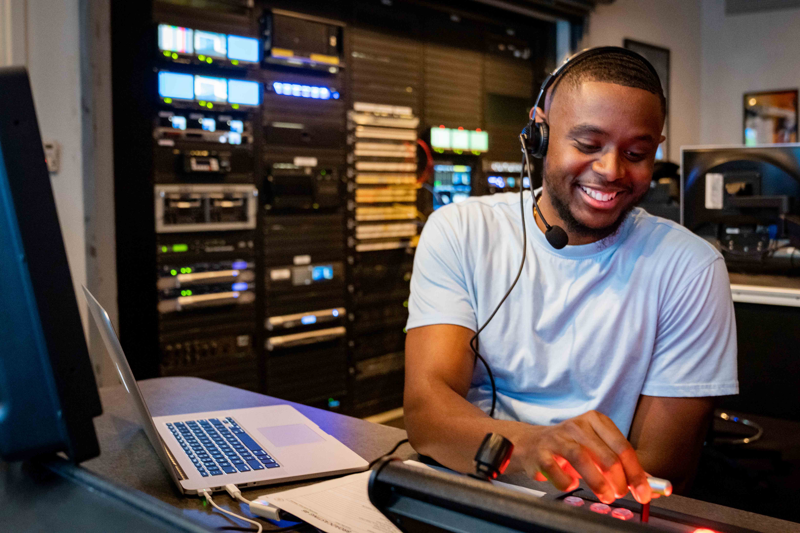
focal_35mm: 36
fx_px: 800
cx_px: 400
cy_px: 266
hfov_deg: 53.1
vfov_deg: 36.9
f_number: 2.8
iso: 2000
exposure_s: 1/60
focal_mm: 24
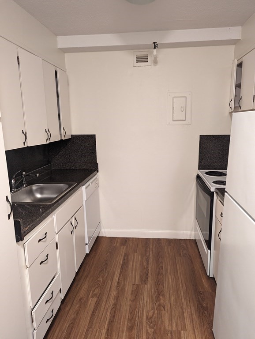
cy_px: 170
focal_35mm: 24
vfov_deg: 71.5
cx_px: 128
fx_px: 235
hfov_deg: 56.9
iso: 399
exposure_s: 1/24
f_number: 1.85
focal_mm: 6.81
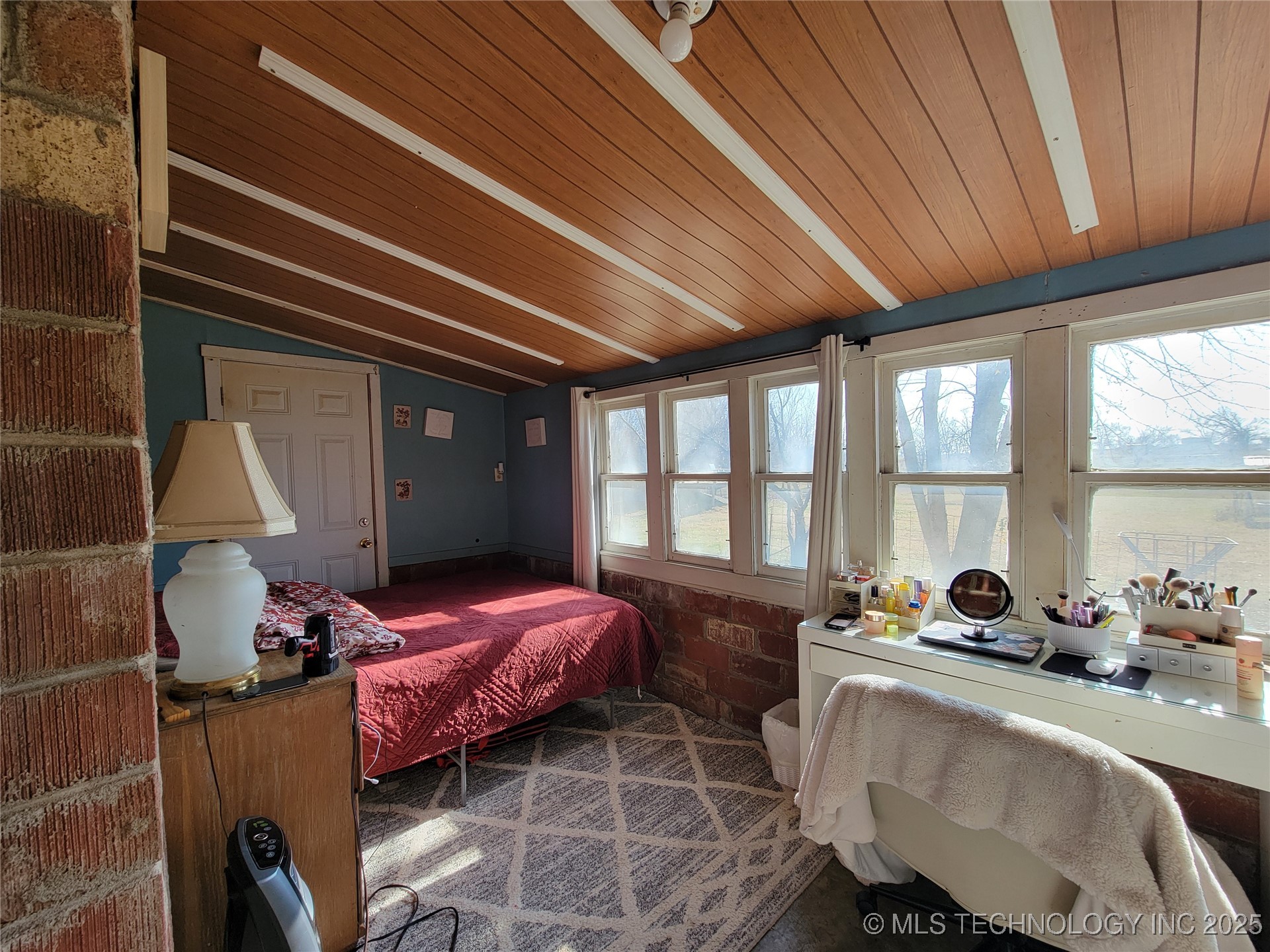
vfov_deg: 89.9
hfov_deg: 106.2
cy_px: 476
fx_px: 477
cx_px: 635
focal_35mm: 13
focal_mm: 2.2
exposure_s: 1/120
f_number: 2.2
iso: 64
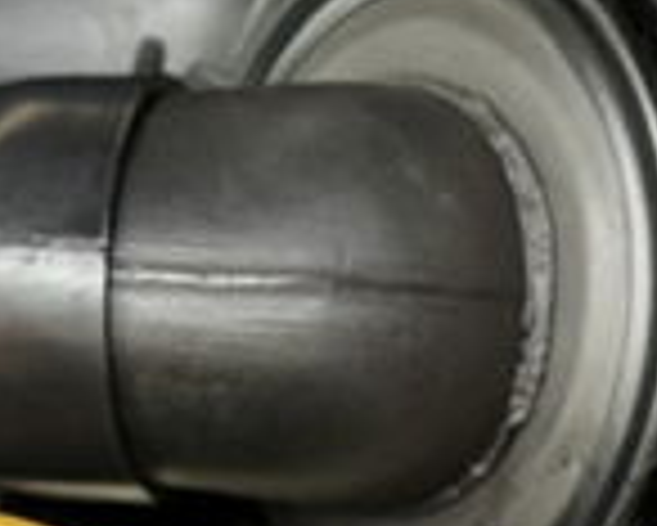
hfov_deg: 5.9
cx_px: 423
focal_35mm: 328
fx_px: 6382
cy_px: 802
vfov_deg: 4.7
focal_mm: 6.76
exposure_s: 1/100
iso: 160
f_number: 1.78
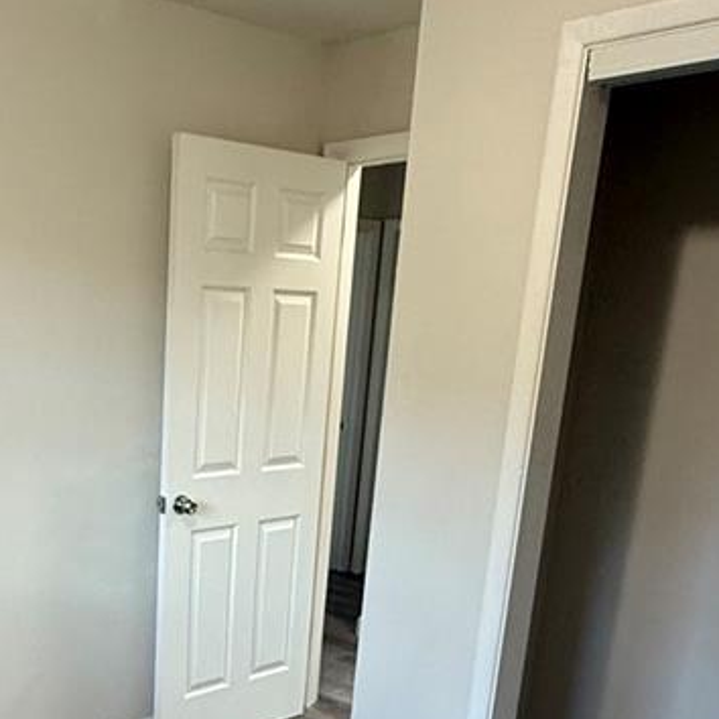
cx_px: 130
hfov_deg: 38.3
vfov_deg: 37.7
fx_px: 987
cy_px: 628
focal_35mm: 42
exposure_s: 1/60
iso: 320
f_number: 2.2
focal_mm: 2.22
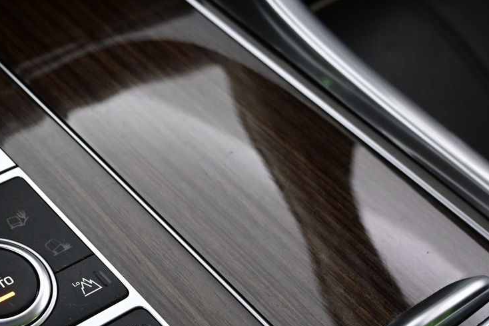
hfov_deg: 29.4
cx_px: 19
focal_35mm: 65
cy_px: 305
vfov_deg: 20.5
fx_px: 877
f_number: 3.8
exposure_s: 1/30
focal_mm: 19.5
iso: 1400
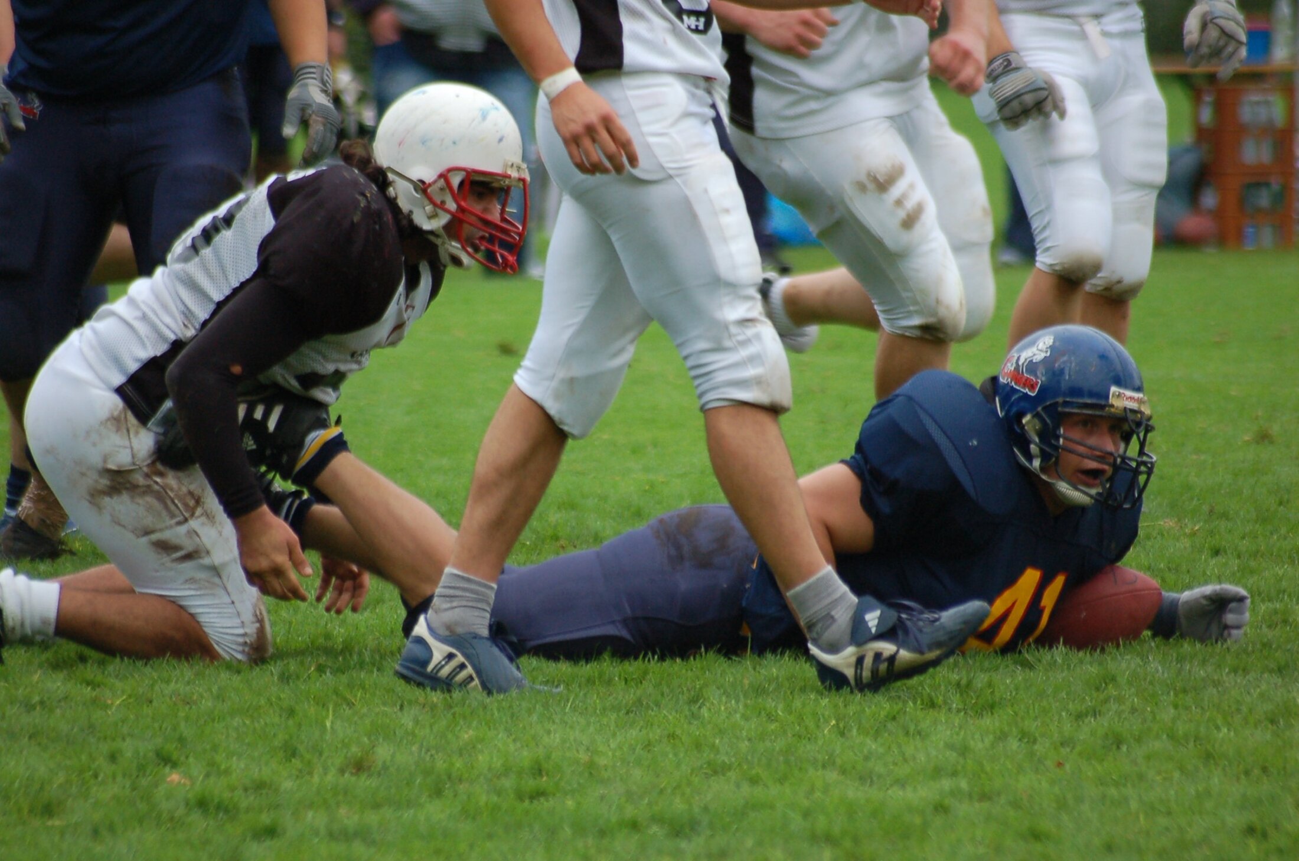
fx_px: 16207
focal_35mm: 450
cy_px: 430
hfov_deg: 4.6
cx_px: 650
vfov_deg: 3.0
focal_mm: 300
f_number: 5.6
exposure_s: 1/500
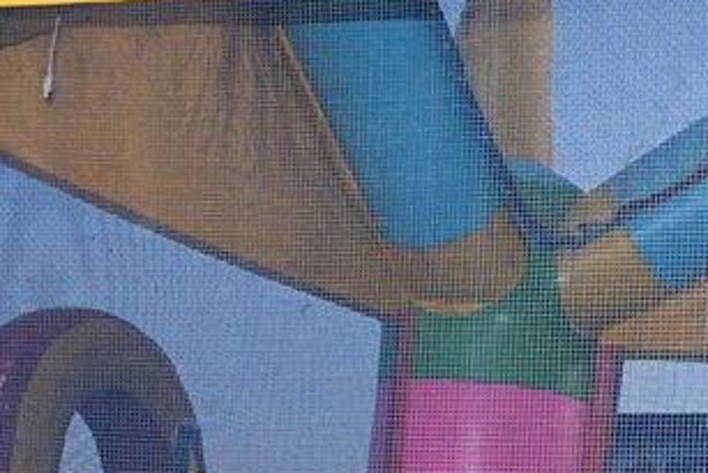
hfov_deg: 21.5
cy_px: 624
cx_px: 775
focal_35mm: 90
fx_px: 1771
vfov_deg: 14.5
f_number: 5
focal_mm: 18
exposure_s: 1/200
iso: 3200
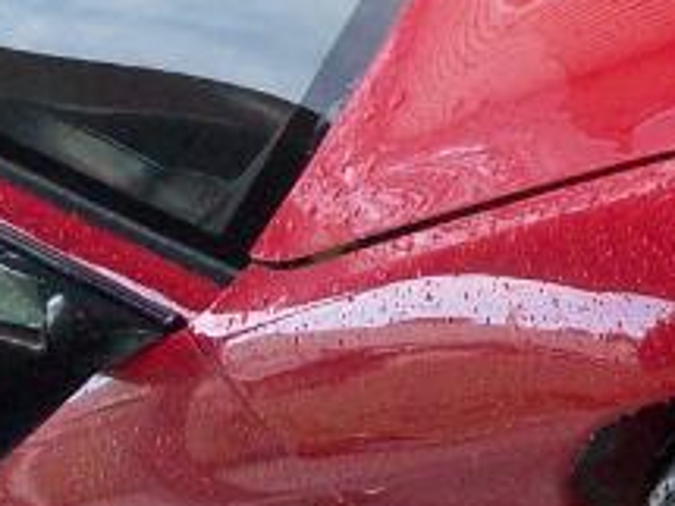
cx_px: 967
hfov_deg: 11.7
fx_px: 3157
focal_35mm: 162
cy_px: -176
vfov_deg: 9.0
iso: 160
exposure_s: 1/60
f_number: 2.8
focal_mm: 5.7
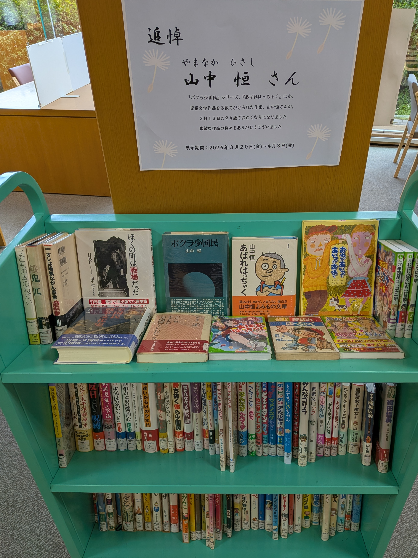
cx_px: 226
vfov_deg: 67.3
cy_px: 284
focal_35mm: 26
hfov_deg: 53.0
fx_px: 419
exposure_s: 1/25
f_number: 1.7
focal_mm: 4.53
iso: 25
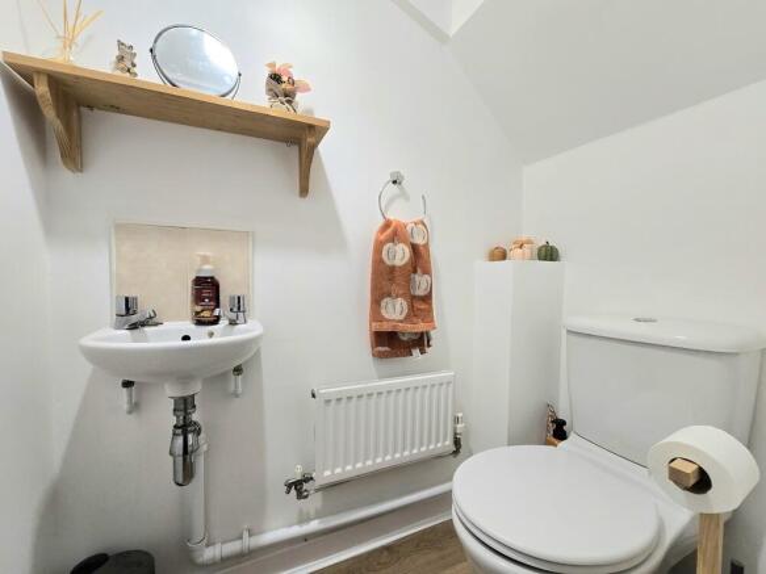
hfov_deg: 106.2
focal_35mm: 13
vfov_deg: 89.9
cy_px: 287
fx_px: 288
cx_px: 383
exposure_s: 1/50.3
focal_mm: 2.2
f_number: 2.2
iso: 125
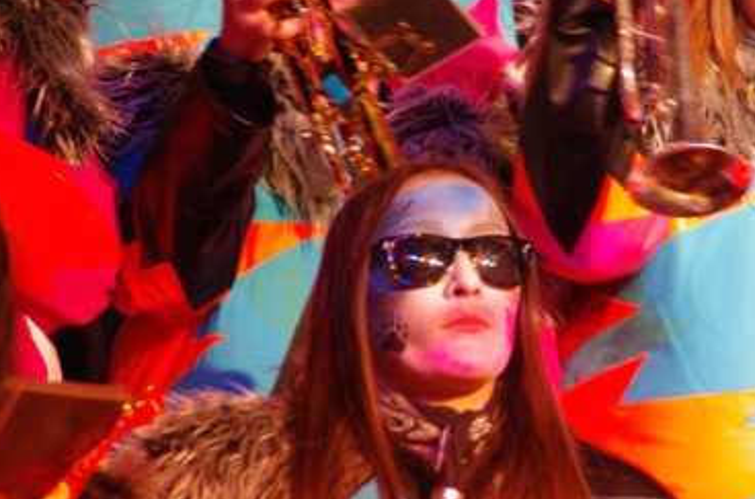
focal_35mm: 408
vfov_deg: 3.3
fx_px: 8531
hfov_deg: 5.1
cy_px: 231
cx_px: 480
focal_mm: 200
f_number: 6.3
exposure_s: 1/80
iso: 3200
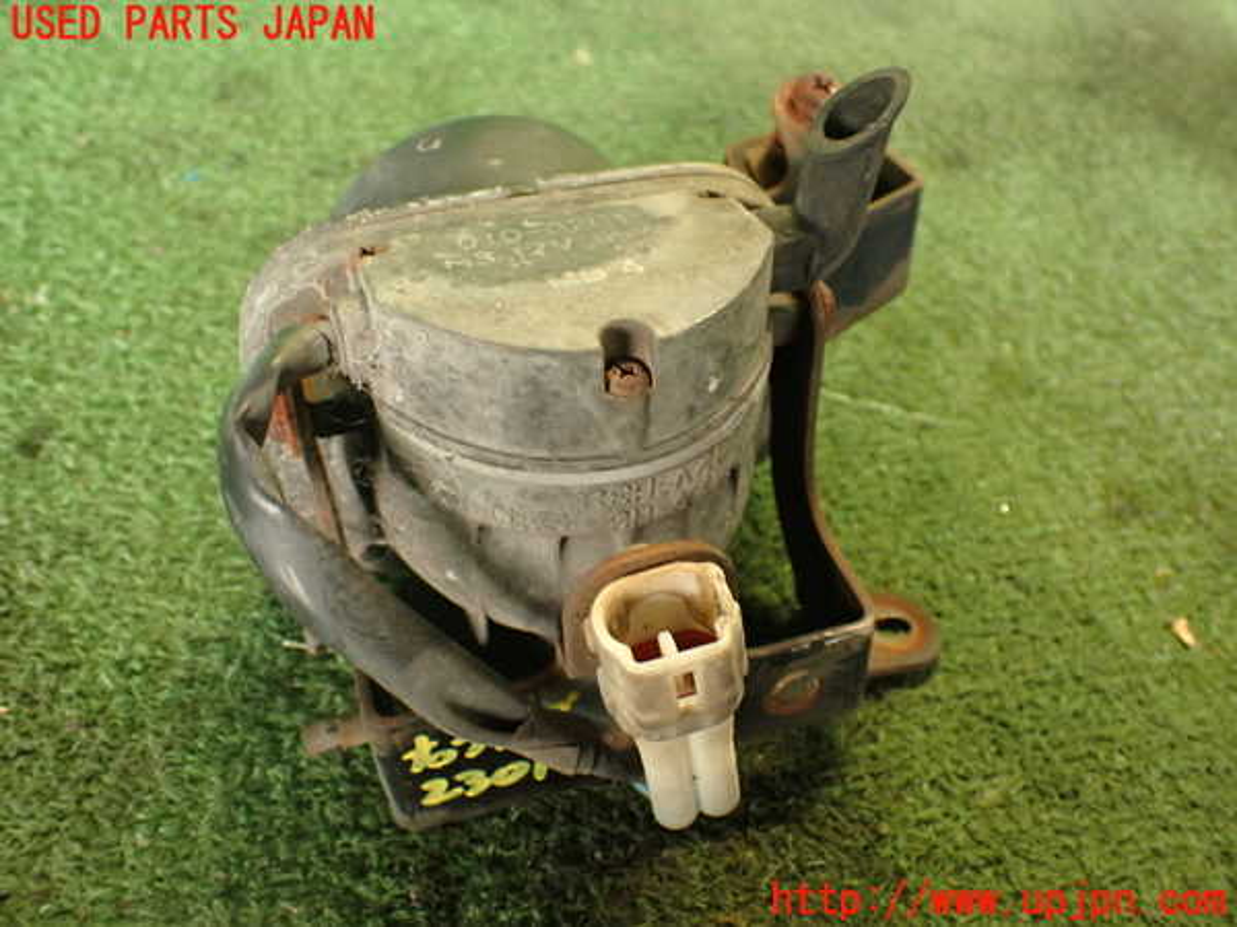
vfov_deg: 44.2
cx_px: 618
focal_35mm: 32
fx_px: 1144
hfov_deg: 56.8
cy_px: 464
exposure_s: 1/30
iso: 400
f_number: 2.4
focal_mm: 5.79
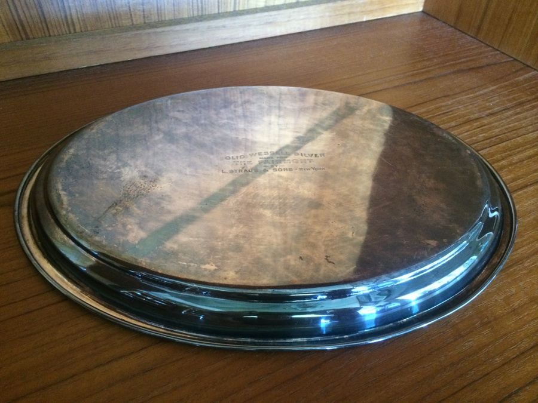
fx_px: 466
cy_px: 202
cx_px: 269
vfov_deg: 46.8
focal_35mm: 30
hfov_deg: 60.0
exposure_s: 1/15
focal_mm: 4.12
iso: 320
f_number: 2.2
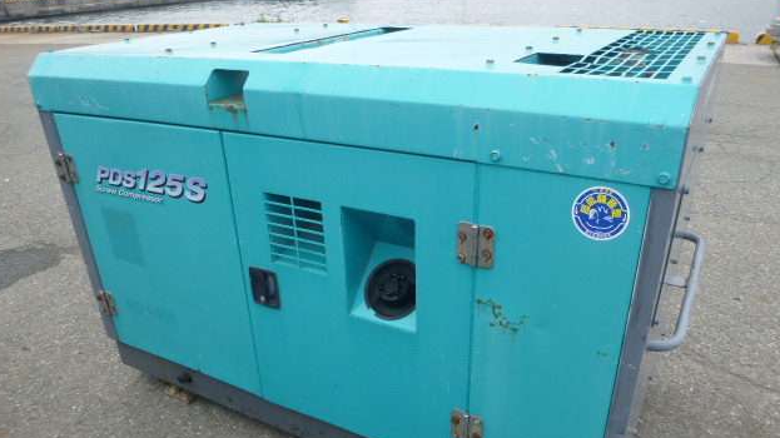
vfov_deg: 41.0
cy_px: 284
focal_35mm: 28
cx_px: 389
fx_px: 579
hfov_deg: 67.9
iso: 100
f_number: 3.9
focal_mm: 4.5
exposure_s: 1/100
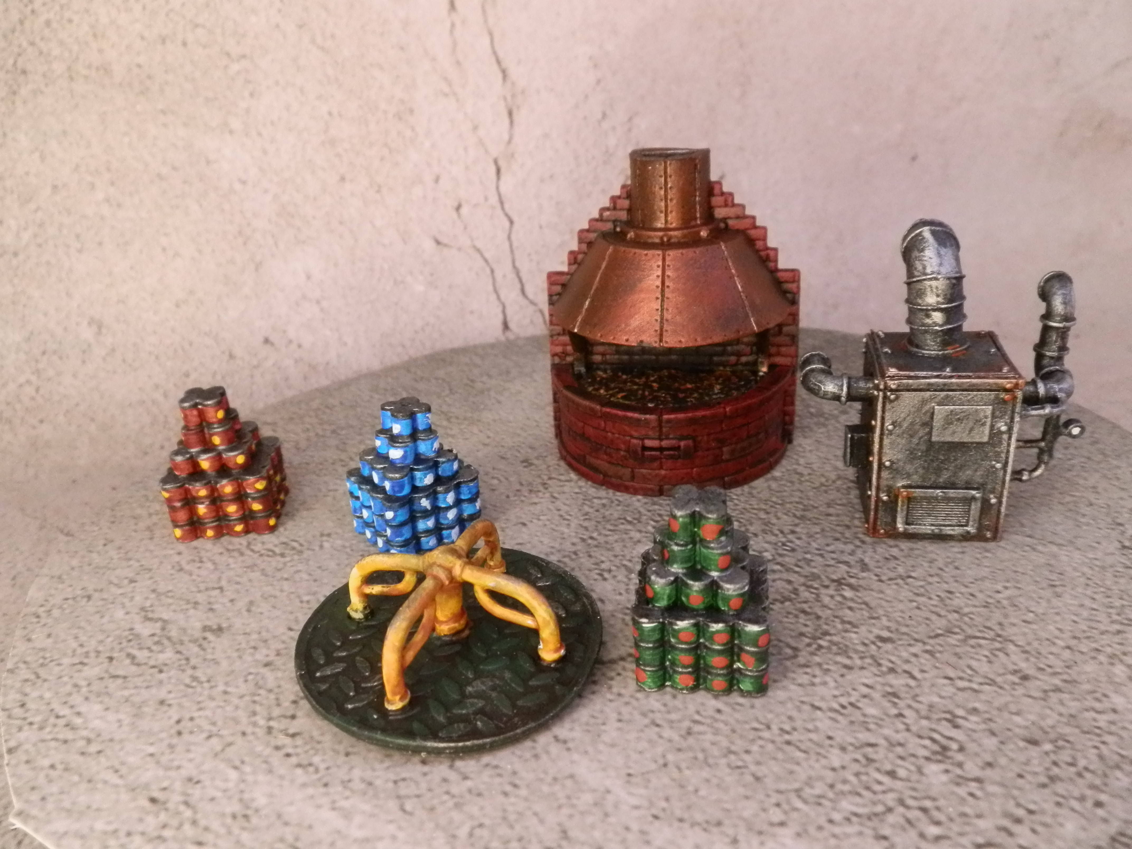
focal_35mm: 28
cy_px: 424
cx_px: 566
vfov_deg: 49.7
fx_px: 916
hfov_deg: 63.4
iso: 400
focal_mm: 5
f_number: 3.1
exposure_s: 1/100
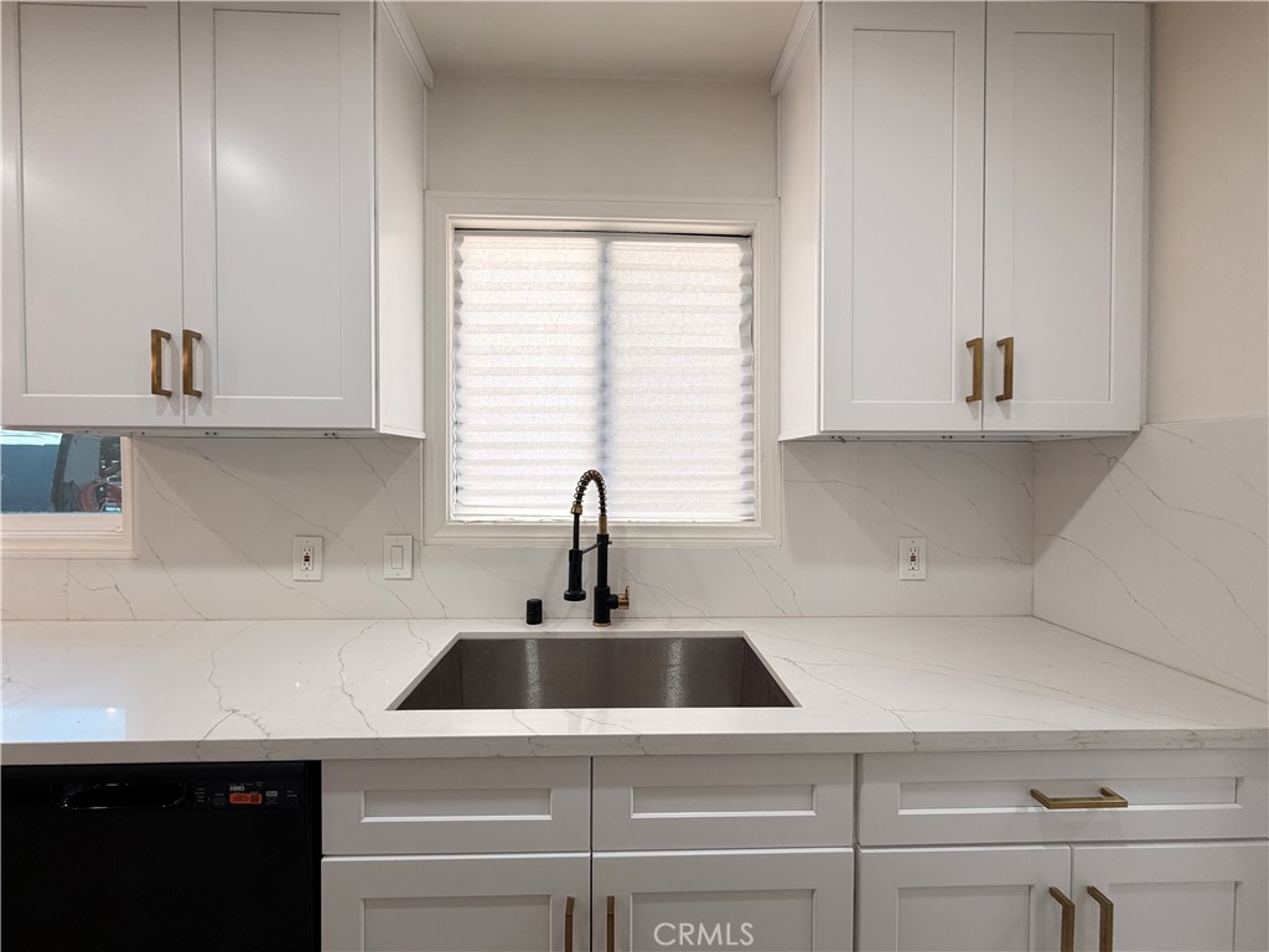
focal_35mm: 14
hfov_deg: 102.1
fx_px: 513
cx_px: 634
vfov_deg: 85.7
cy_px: 476
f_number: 2.2
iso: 125
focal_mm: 2.22
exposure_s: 1/120
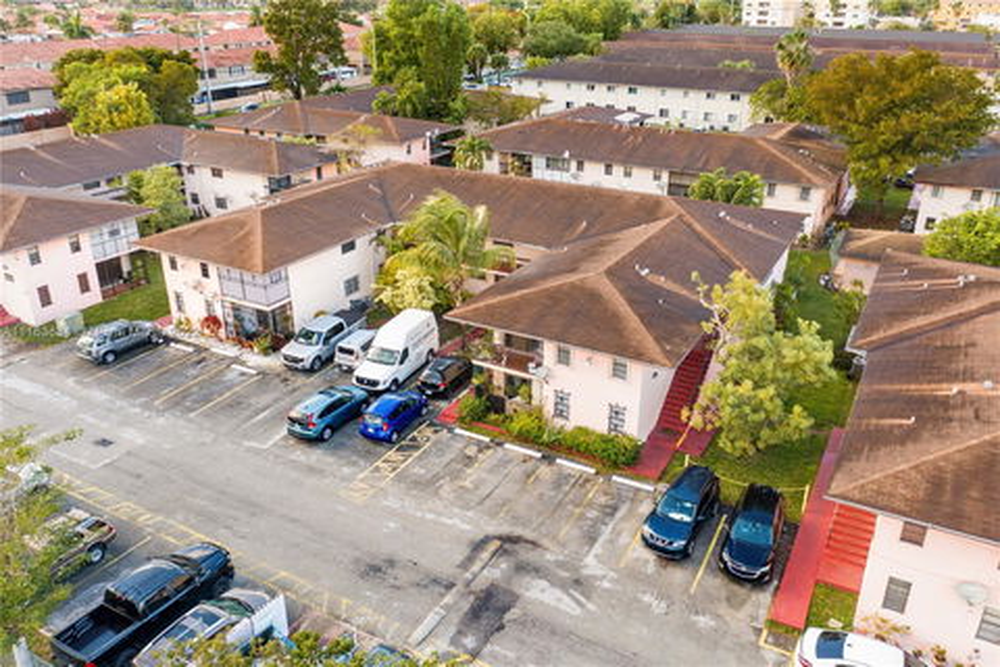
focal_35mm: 28
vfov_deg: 46.4
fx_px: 778
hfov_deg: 65.5
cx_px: 500
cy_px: 334
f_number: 3.5
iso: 100
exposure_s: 1/80
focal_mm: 10.26
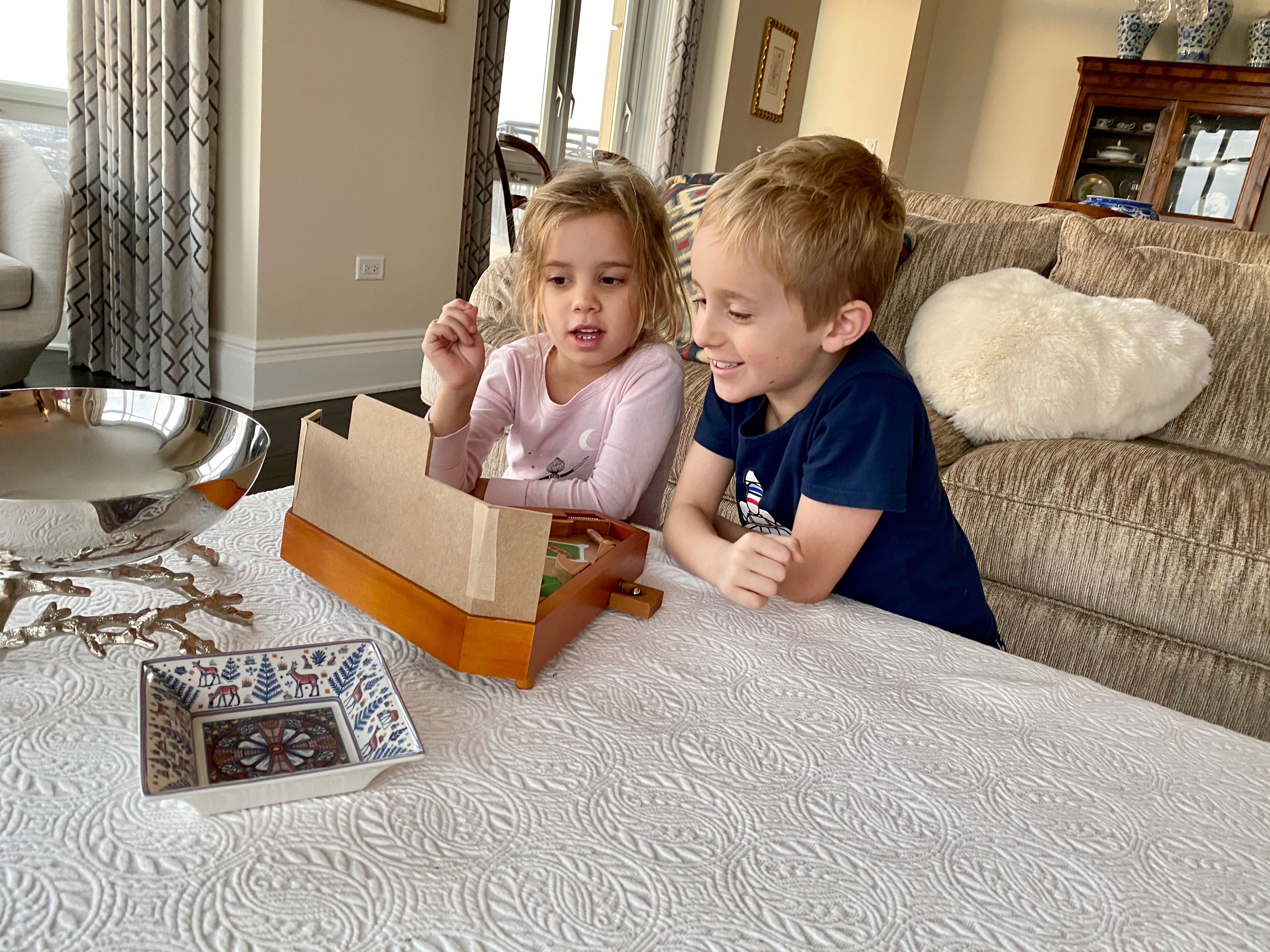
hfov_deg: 67.3
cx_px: 635
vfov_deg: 53.1
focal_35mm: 26
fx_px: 954
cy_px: 476
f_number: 1.8
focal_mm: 4.25
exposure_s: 1/60
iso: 200
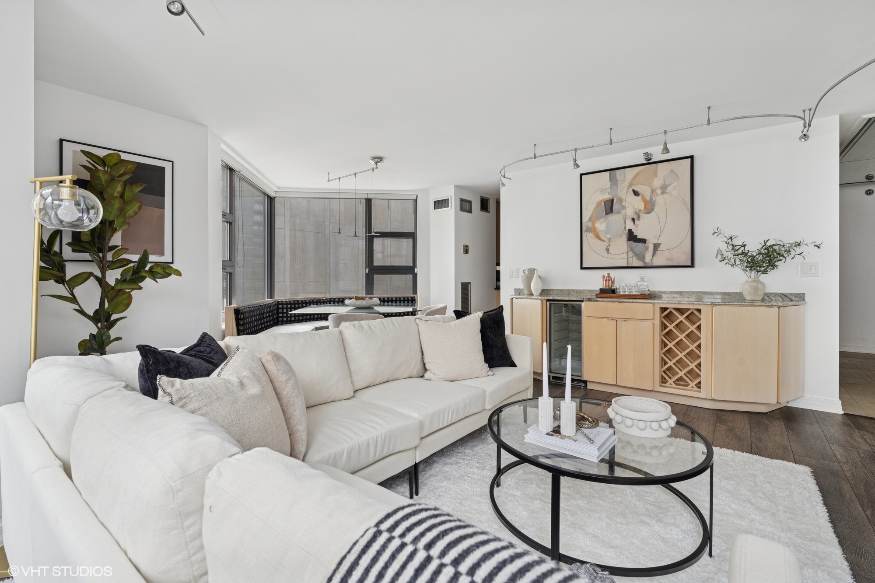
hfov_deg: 96.7
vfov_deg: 73.7
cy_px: 292
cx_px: 438
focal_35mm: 16
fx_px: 389
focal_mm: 16
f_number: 8
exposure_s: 1/13
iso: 320
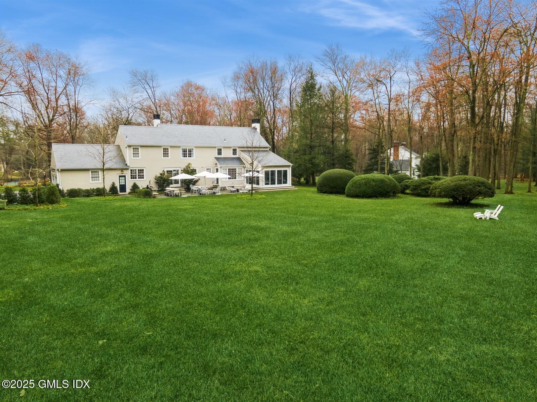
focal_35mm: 24
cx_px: 268
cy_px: 201
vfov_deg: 56.8
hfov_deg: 71.6
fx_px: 372
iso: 100
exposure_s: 1/15
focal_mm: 4.5
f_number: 2.8
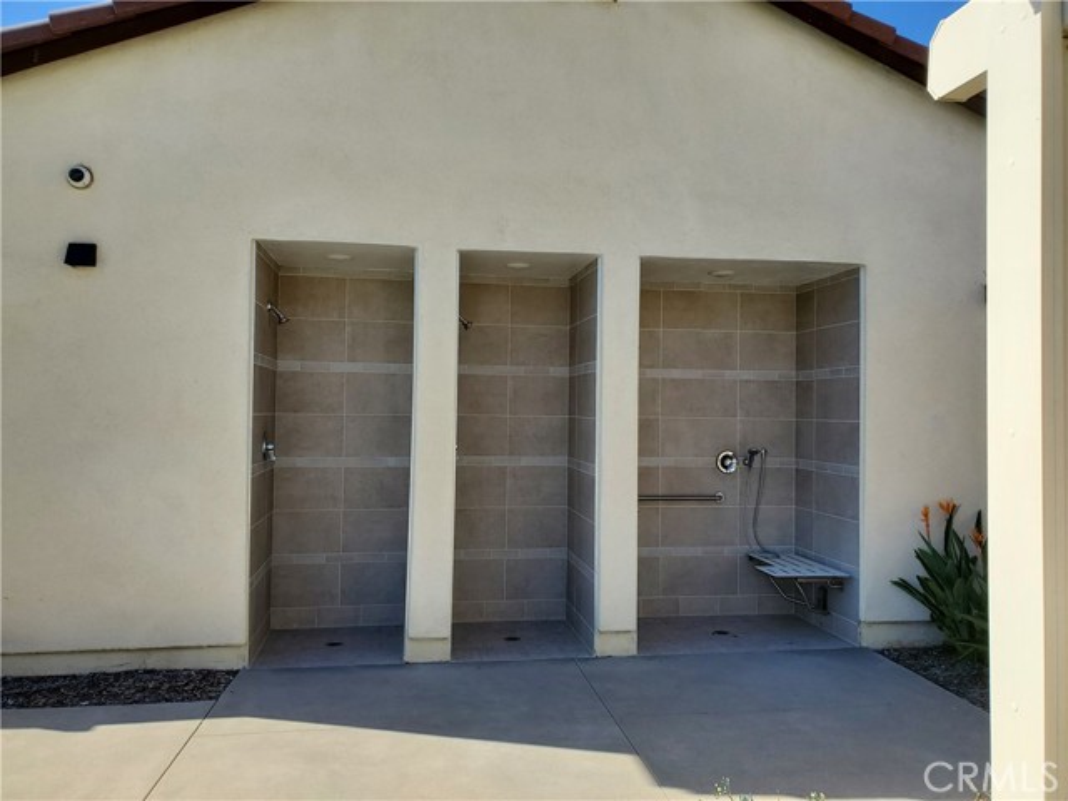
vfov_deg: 53.1
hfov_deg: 67.3
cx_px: 534
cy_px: 400
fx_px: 802
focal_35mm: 26
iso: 50
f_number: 2.4
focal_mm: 4.3
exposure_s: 1/1630
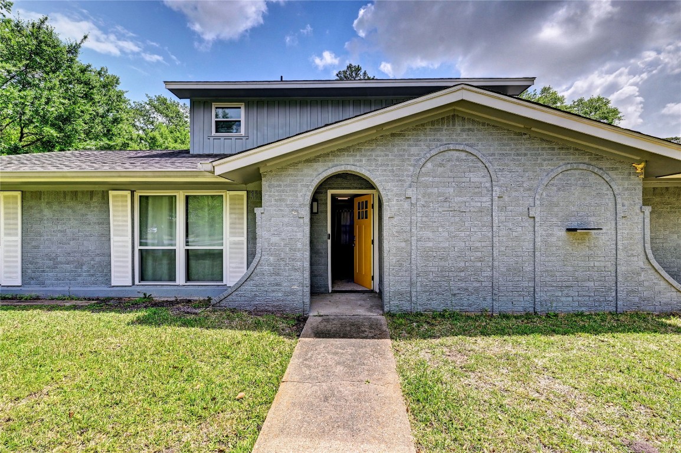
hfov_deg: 96.8
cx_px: 340
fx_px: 302
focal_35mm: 16
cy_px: 226
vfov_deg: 73.7
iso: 400
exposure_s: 1/400
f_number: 8
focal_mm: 16
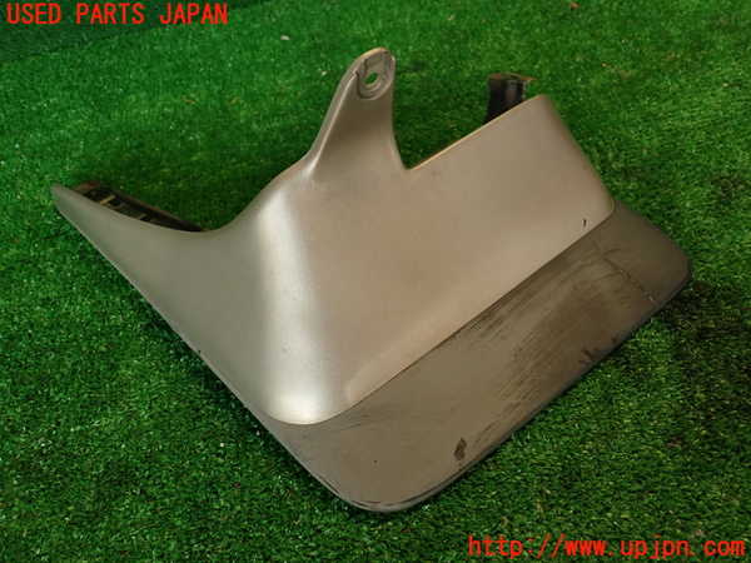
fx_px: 694
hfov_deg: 56.8
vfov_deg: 44.2
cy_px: 282
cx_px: 376
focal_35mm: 32
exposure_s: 1/50
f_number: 2.4
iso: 200
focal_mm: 5.79
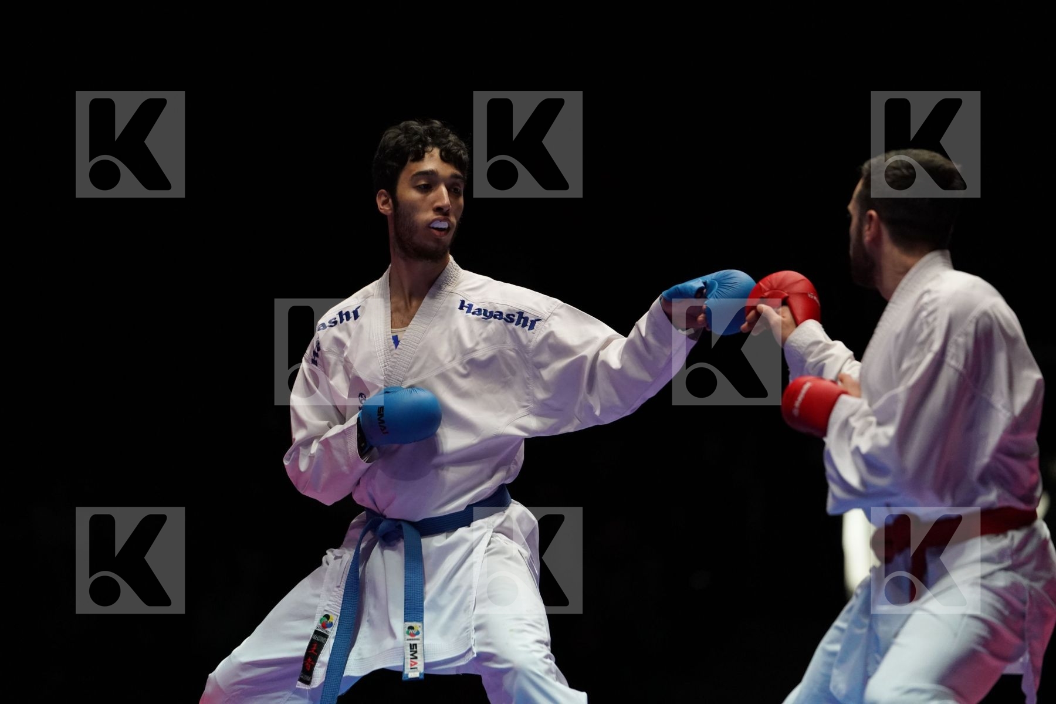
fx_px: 5866
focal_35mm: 200
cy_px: 352
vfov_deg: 6.9
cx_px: 528
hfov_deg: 10.3
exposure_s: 1/1000
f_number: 2.8
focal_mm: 200
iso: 3200
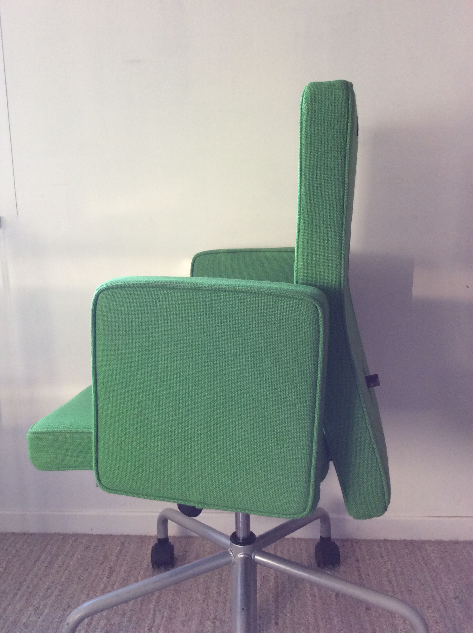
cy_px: 316
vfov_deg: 56.9
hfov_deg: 44.1
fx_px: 585
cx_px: 236
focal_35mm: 32
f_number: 2.4
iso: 64
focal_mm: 3.3
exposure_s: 1/25
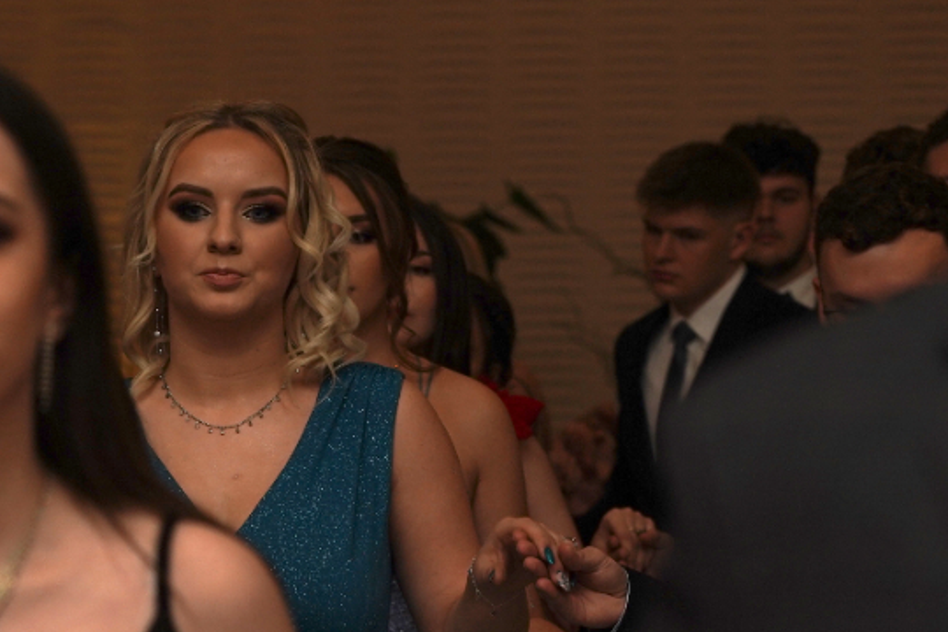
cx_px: 46
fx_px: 6662
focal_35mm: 253
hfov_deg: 8.1
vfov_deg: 5.4
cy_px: 612
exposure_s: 1/100
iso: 500
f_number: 5.6
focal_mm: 105
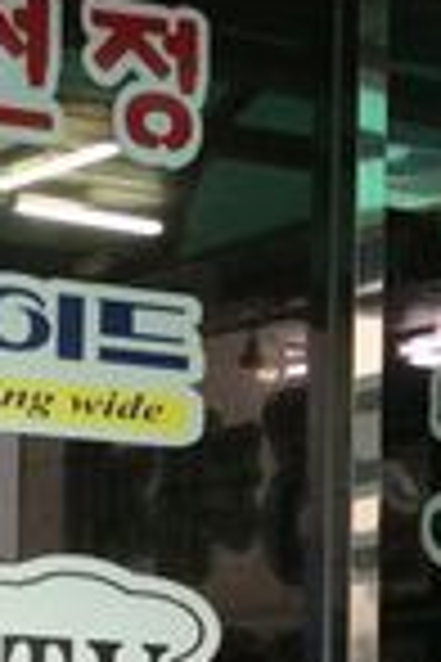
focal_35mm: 163
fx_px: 2995
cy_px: 716
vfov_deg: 12.4
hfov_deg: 8.2
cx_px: -313
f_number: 2.4
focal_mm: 3.3
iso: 32
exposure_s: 1/157
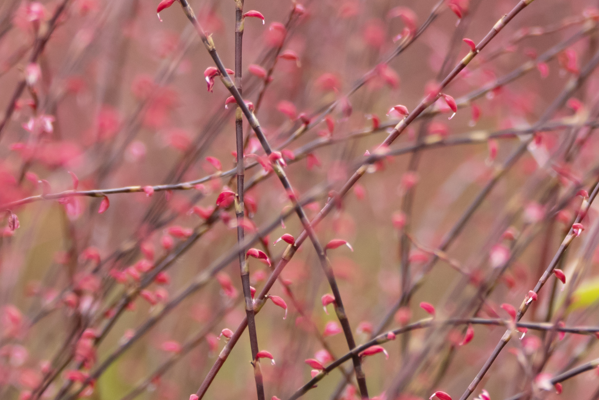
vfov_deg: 2.3
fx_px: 9915
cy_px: 279
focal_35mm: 596
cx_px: 642
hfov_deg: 3.5
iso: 400
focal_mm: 85.83
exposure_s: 1/100
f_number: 4
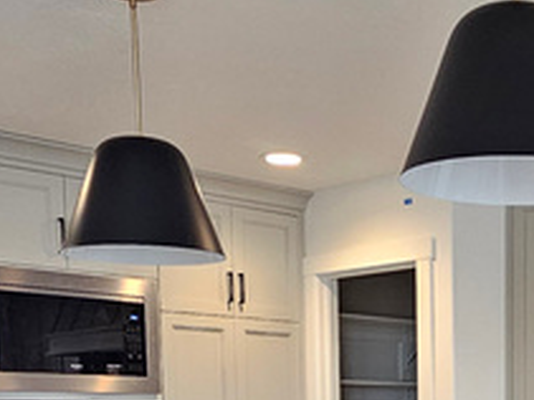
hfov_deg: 29.3
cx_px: 499
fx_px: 971
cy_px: 537
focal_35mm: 63
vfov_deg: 20.9
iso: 250
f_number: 2.2
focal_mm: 2.2
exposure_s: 1/60
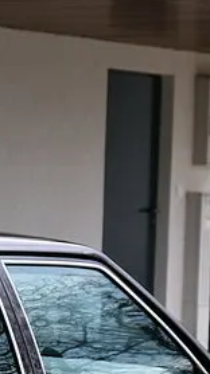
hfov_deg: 4.7
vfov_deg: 8.4
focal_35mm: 252
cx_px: -262
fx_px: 2499
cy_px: 482
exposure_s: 1/280
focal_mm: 39
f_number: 5.6
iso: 320
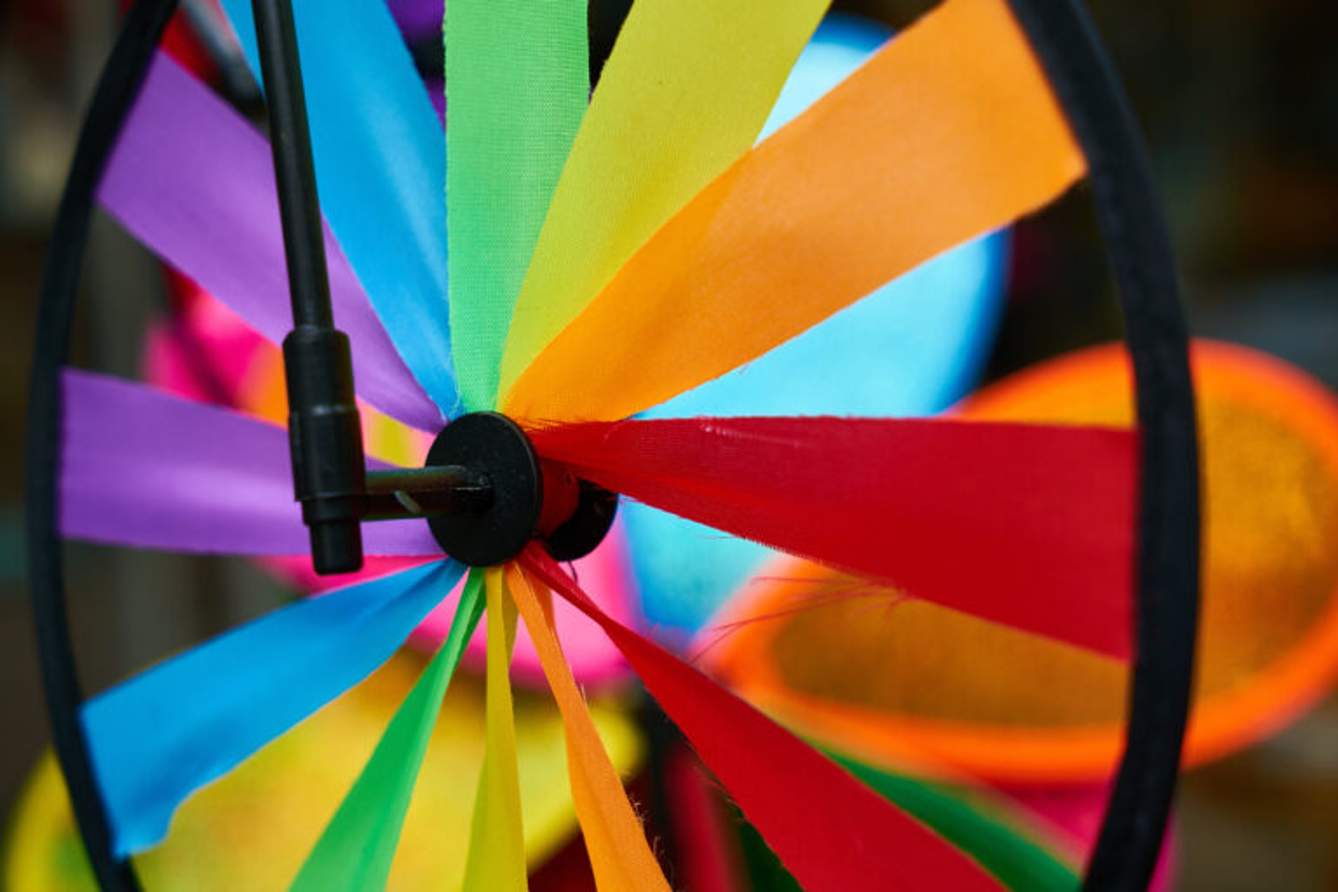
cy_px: 446
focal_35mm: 70
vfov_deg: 19.5
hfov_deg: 28.8
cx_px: 669
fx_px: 2601
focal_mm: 70
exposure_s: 1/400
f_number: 6.3
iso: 640
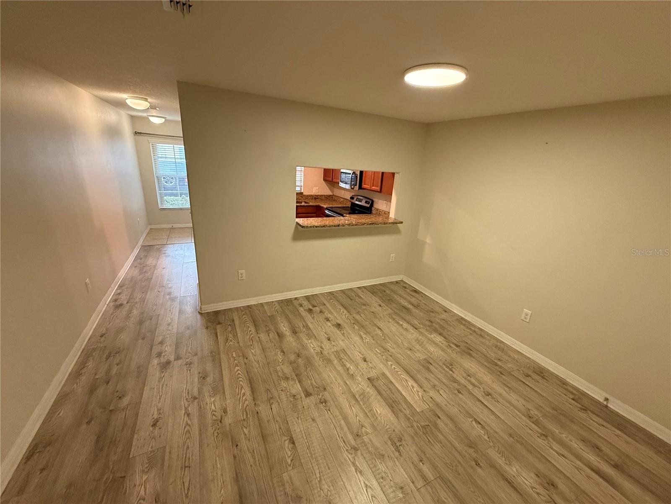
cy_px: 252
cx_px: 336
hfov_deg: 102.1
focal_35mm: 14
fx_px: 271
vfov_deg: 85.7
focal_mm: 2.22
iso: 640
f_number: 2.2
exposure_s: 1/120
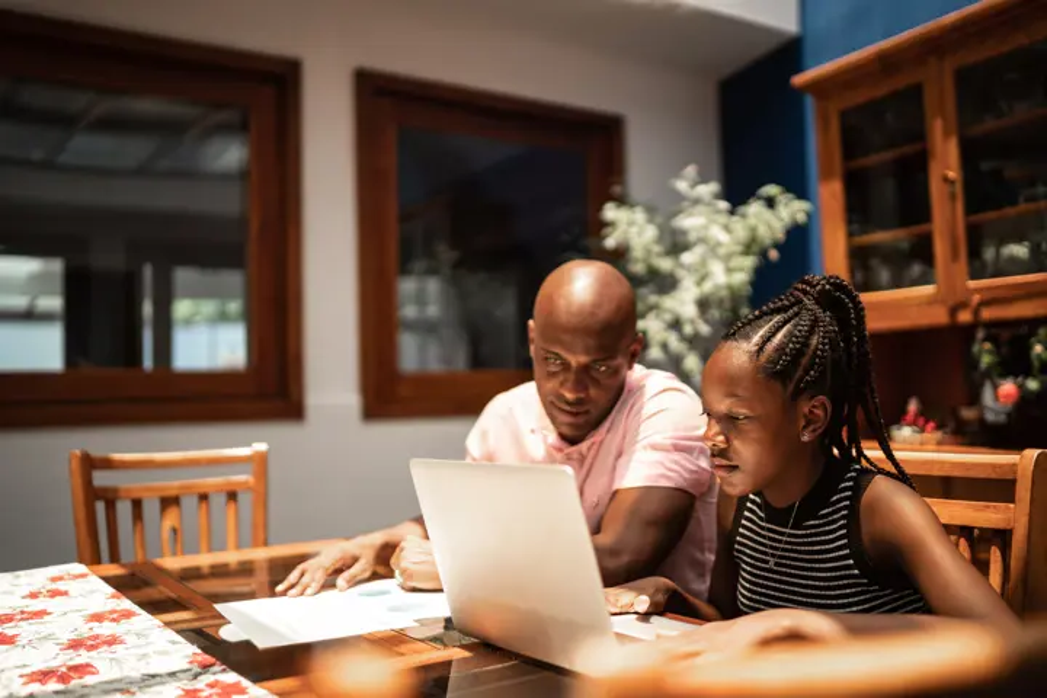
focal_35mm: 35
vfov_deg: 37.9
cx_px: 524
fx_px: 1018
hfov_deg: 54.4
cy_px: 349
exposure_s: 1/1600
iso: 160
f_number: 1.4
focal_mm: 35
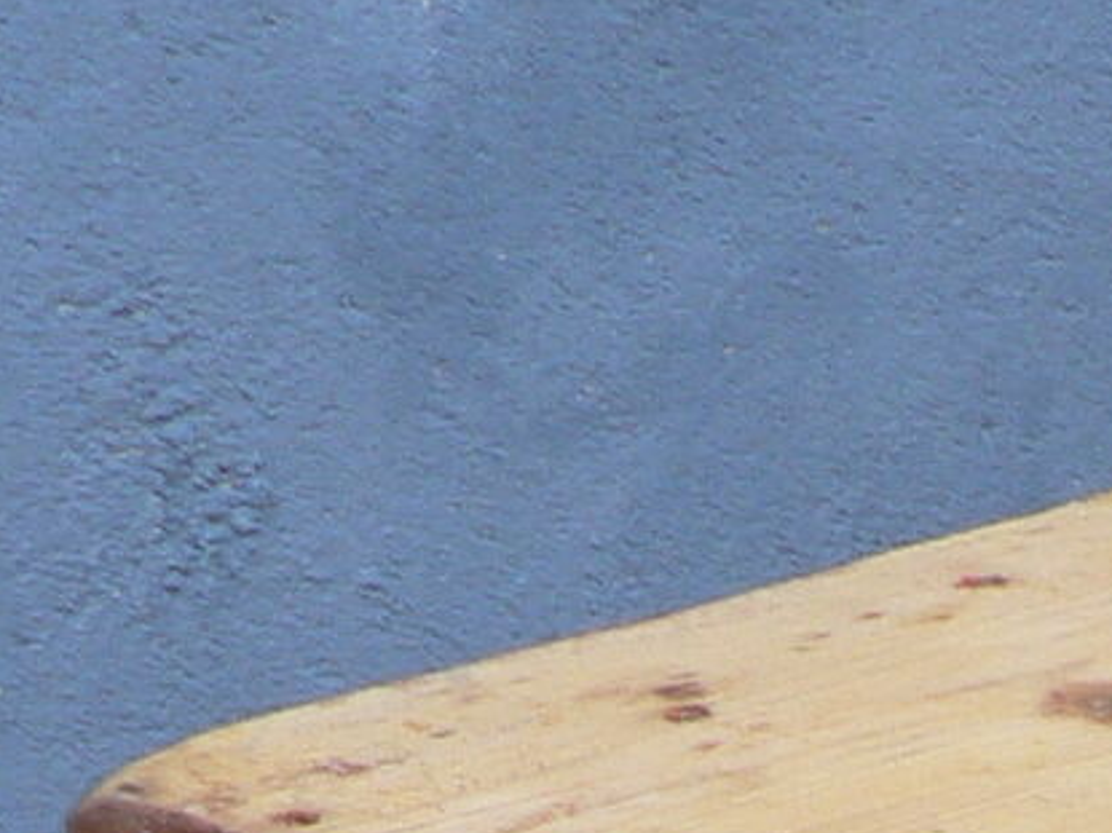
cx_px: 2310
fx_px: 7129
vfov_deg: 6.3
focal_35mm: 222
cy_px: 2116
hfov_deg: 8.4
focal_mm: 6
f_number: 2.8
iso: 80
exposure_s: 1/60
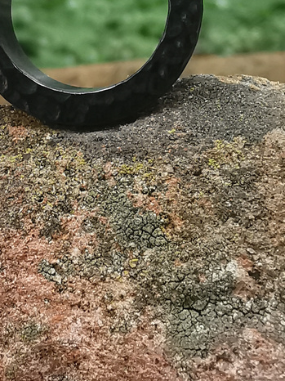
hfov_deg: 16.4
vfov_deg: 21.7
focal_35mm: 88
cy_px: 30
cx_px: 6
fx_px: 967
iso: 50
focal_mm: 2.35
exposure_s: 1/50
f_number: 2.2
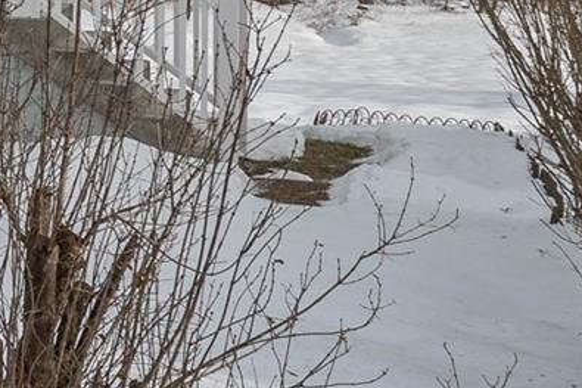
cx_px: -830
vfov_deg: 11.5
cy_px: -187
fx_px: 1842
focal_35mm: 114
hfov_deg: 13.2
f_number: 10
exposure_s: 1/400
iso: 100
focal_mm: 15
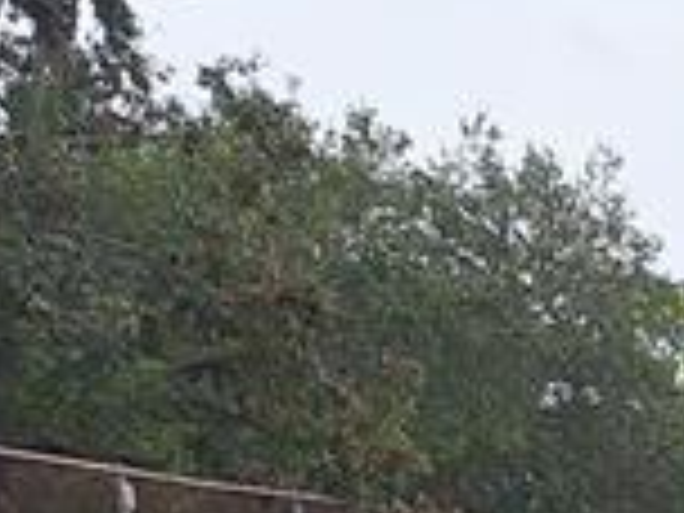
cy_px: 1530
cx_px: 2038
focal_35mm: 155
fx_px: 3063
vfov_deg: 8.2
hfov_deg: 9.8
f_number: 1.8
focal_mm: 5.54
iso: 40
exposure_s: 1/2667
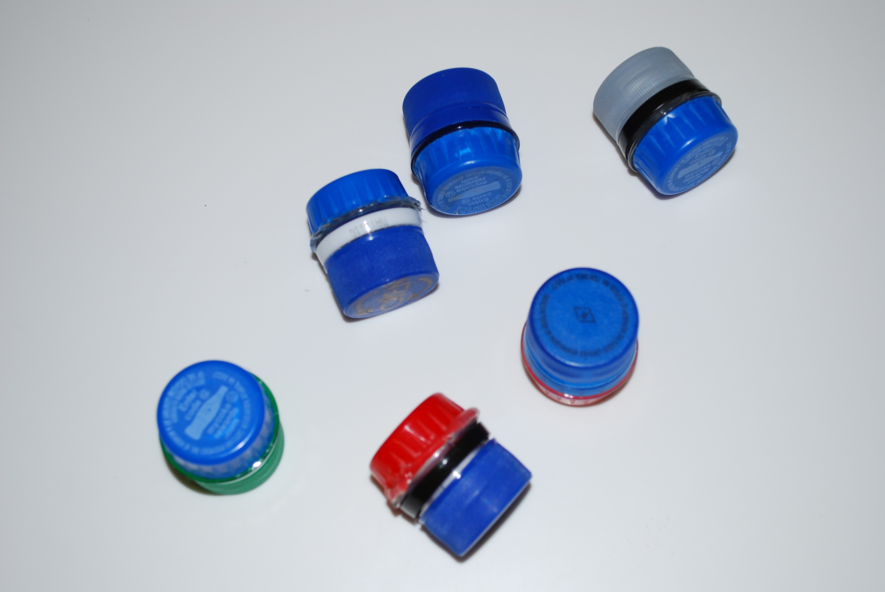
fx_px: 1292
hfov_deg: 37.8
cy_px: 296
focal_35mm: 52
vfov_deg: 25.8
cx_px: 442
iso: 200
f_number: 5.3
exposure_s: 1/60
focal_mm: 35
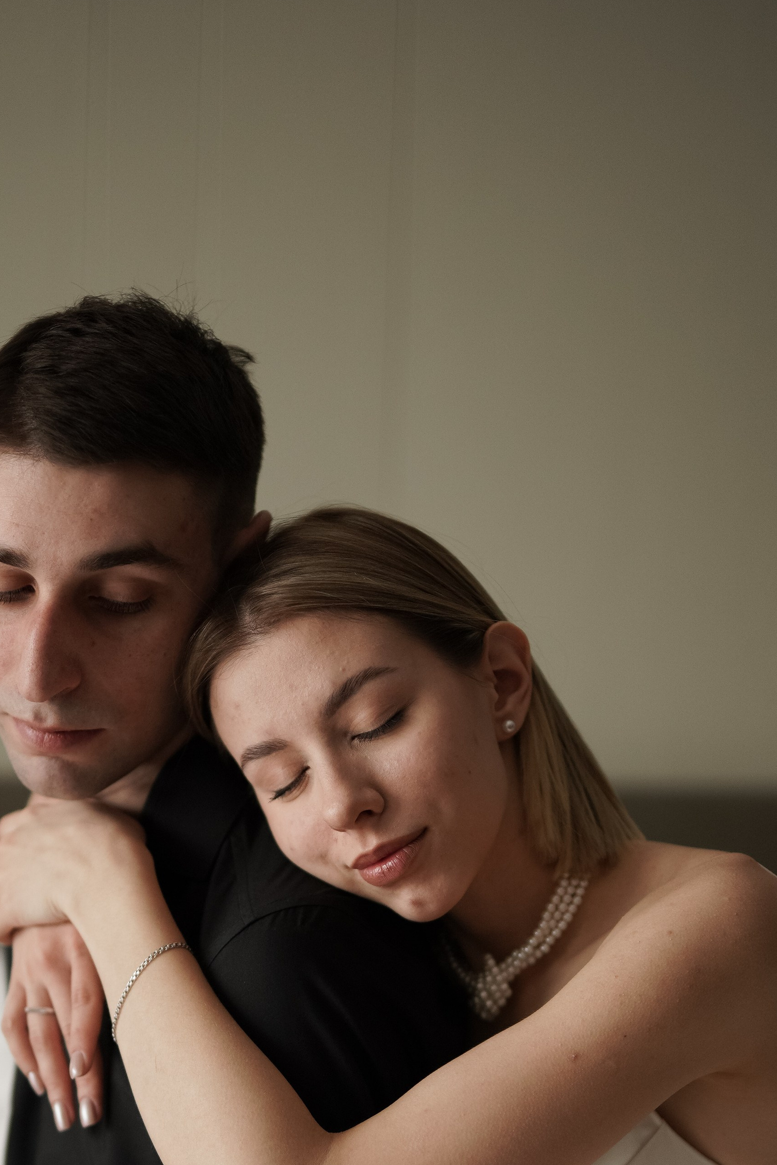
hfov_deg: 17.0
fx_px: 2590
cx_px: 290
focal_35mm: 80
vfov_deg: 25.0
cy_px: 922
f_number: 1.4
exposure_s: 1/640
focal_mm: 50
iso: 640
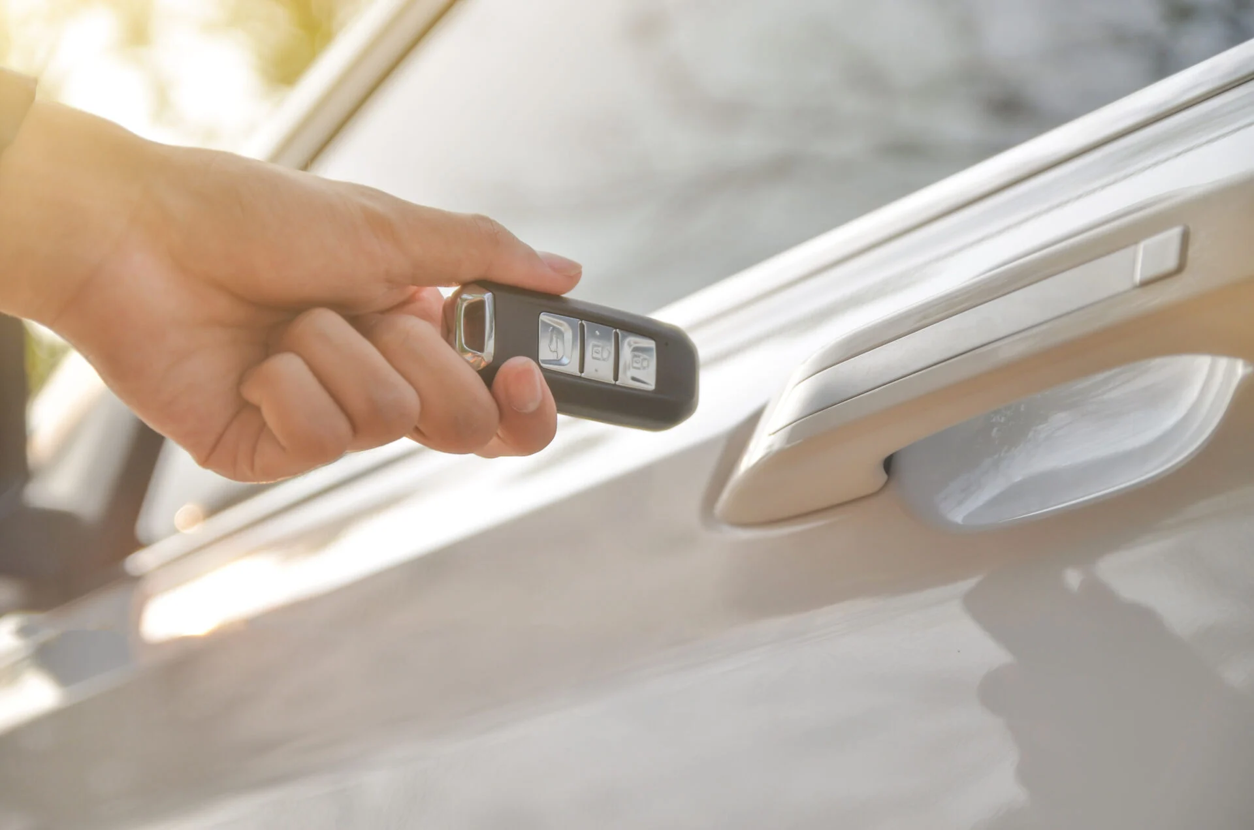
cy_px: 415
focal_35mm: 75
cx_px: 627
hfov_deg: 27.0
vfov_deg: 18.1
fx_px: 2607
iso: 100
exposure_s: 1/800
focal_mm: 50
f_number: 3.5
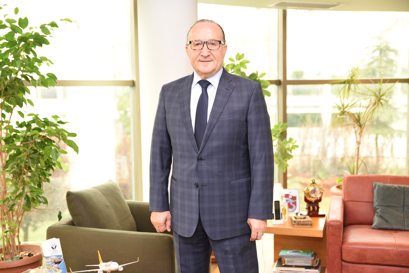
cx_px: 204
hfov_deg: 42.7
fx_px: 523
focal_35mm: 46
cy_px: 136
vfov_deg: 29.3
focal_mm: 46
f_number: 2.8
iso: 1000
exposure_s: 1/125
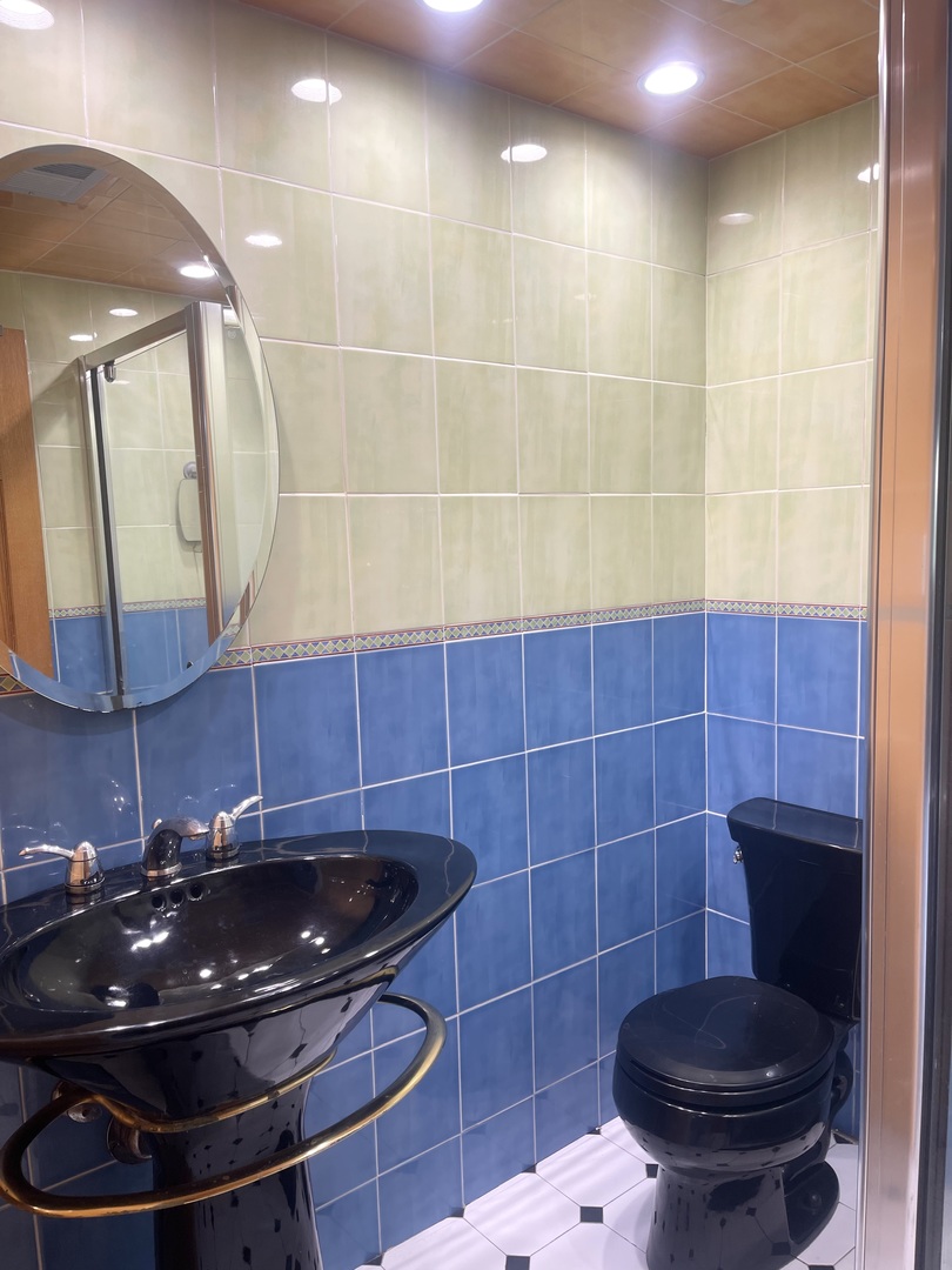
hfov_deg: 54.9
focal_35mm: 25
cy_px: 635
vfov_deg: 69.4
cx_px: 476
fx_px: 917
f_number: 1.6
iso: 50
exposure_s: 1/120
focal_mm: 5.1
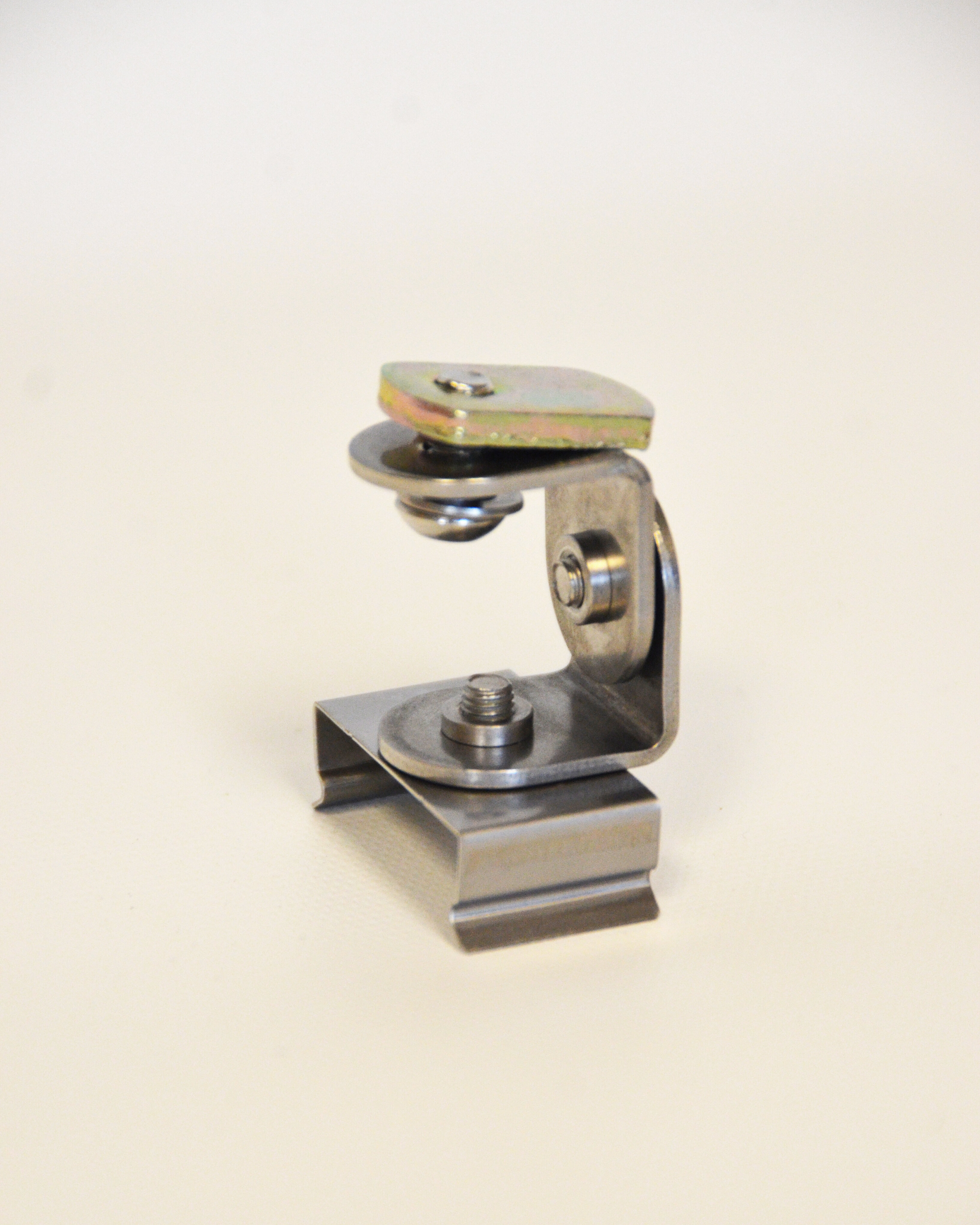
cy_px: 664
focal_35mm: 340
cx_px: 491
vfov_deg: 5.7
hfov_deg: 4.6
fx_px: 12328
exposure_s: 1/100
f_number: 5.6
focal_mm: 200
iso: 1250
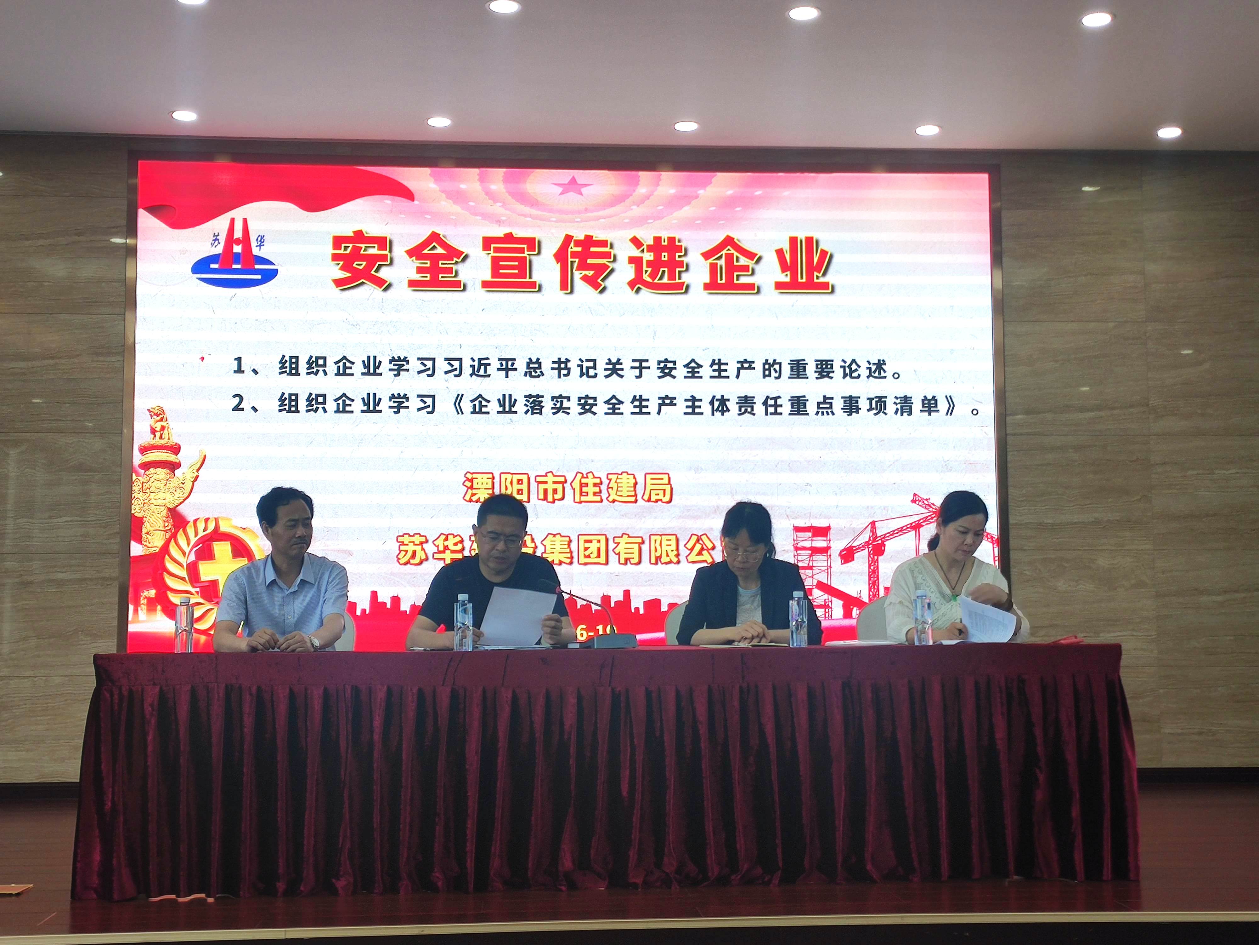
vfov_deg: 32.2
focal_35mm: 45
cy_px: 472
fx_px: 1637
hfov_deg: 42.1
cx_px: 630
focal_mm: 4.77
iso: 112
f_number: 1.75
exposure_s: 1/110
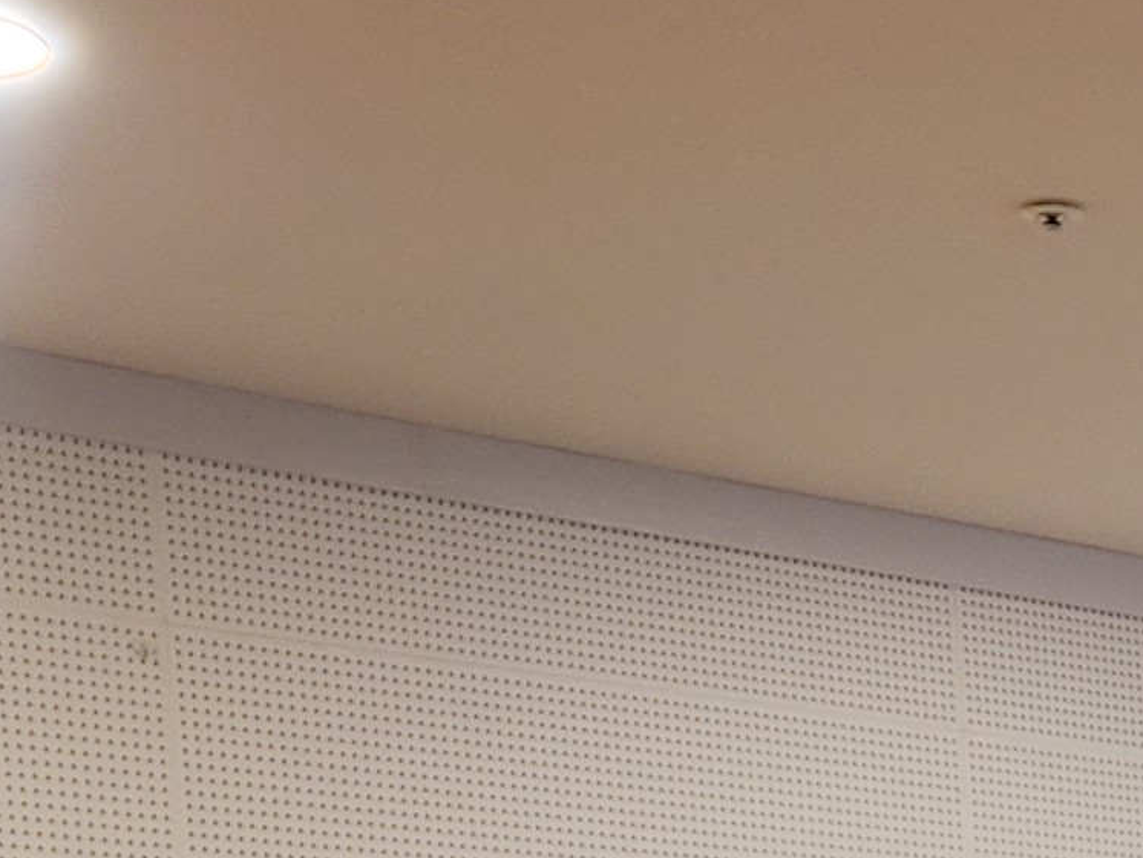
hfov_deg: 13.9
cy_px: 1811
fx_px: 4426
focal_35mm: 134
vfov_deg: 10.1
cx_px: 1676
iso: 200
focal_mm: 7
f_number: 1.8
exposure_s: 1/60
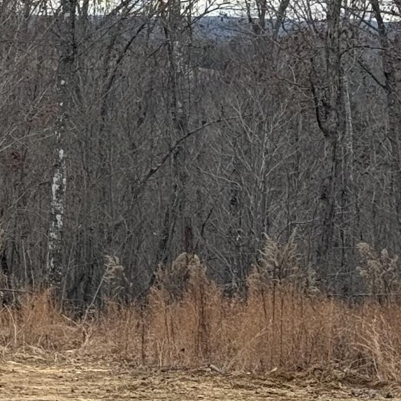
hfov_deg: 8.7
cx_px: -475
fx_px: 2451
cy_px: 61
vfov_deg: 9.3
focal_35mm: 187
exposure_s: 1/1285
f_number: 1.78
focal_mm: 6.76
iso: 64
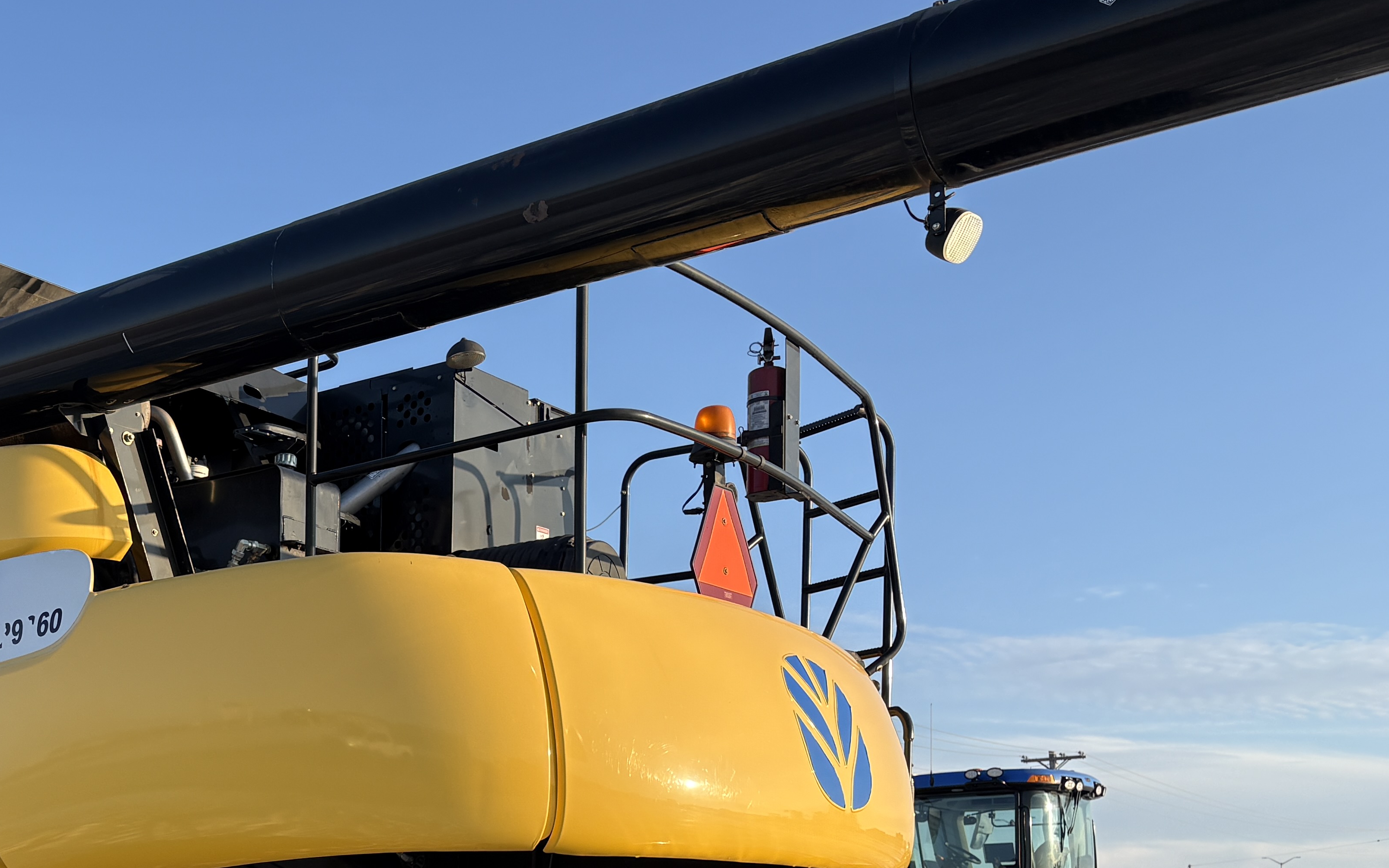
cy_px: 833
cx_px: 179
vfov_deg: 25.3
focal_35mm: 49
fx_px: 1855
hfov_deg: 38.6
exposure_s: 1/1517
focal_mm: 5.96
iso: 50
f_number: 1.6
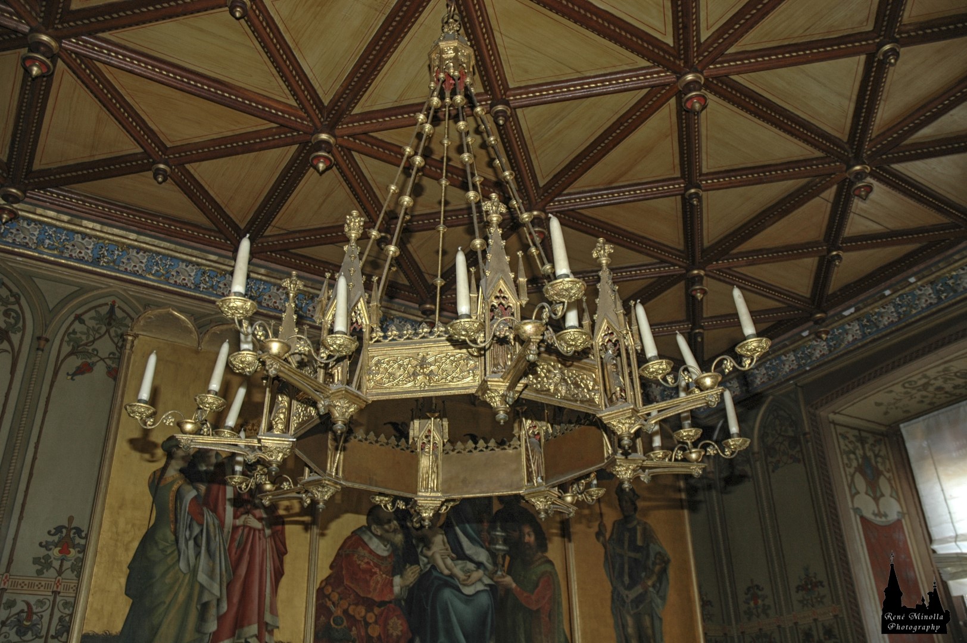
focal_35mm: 33
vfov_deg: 39.9
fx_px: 886
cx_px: 484
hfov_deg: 57.3
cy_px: 322
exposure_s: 1/60
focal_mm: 22
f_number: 4
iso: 200
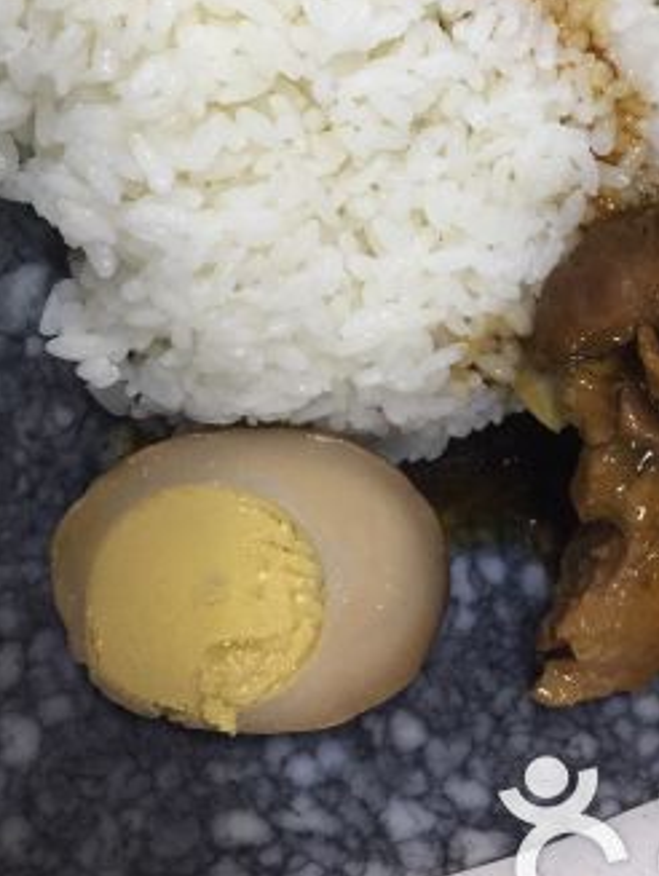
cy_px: 21
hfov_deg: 23.5
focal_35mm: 62
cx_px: 467
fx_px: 1571
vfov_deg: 29.3
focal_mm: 4.15
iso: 100
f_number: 2.2
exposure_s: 1/17
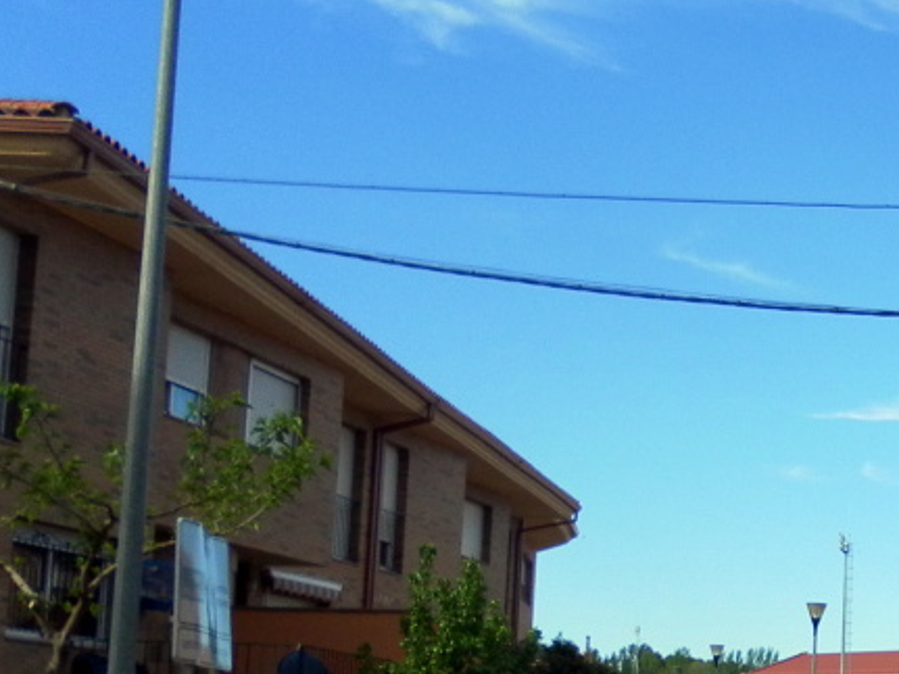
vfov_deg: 18.7
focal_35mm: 78
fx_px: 2025
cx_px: 1170
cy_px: 561
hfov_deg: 22.4
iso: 80
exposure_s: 1/125
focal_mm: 4.9
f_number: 8
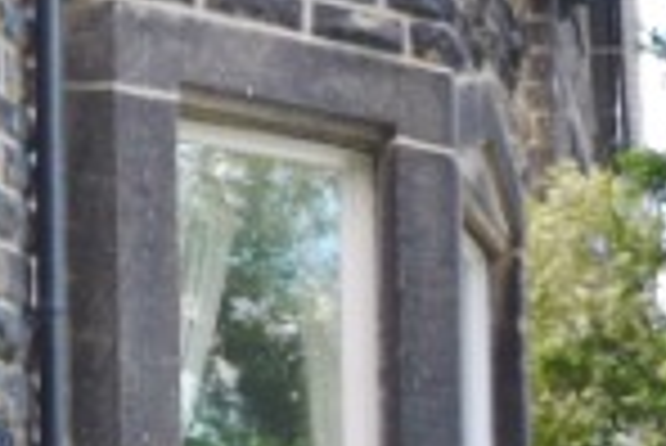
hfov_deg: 19.1
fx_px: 1926
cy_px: 669
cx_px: 652
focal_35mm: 104
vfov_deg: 12.5
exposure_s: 1/125
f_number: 5.6
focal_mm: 10
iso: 200
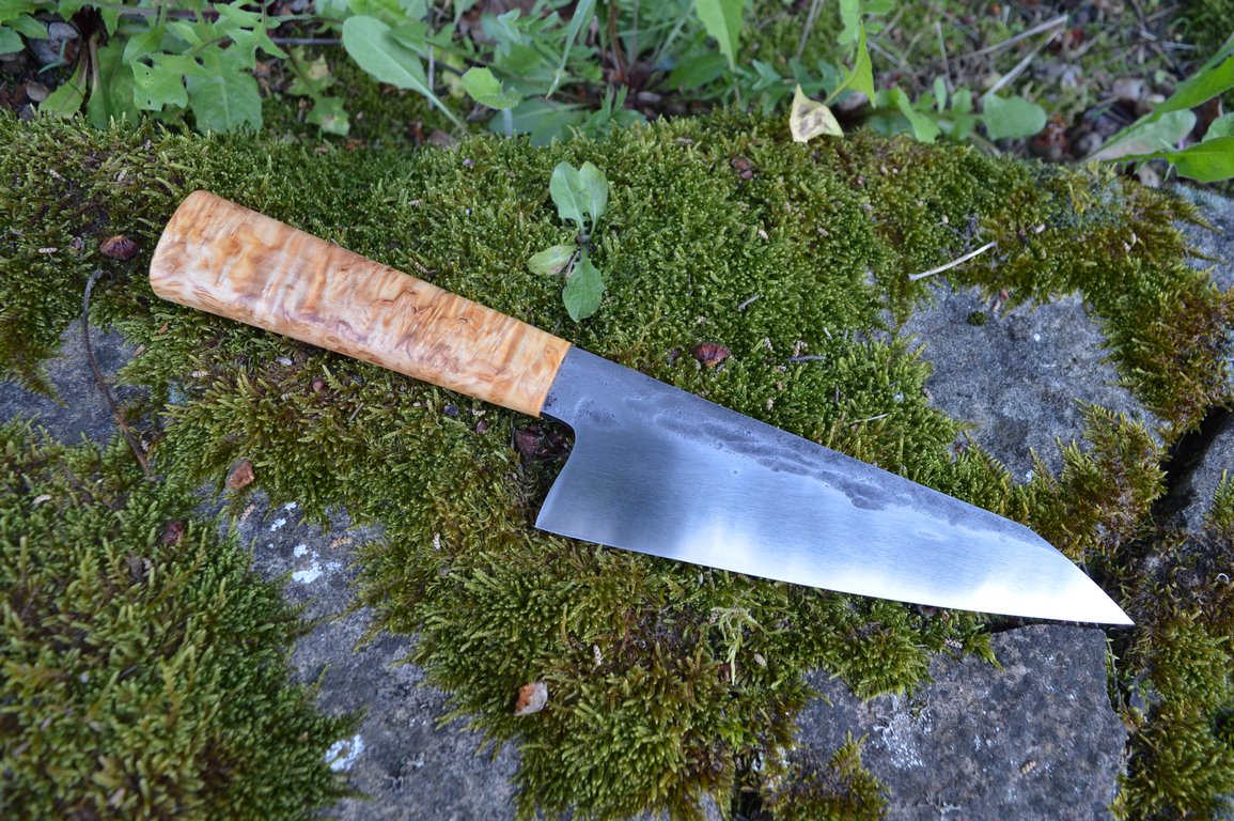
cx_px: 617
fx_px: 1027
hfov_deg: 62.0
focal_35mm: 30
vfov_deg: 43.5
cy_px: 410
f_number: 5
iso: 400
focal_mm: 20
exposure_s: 1/100
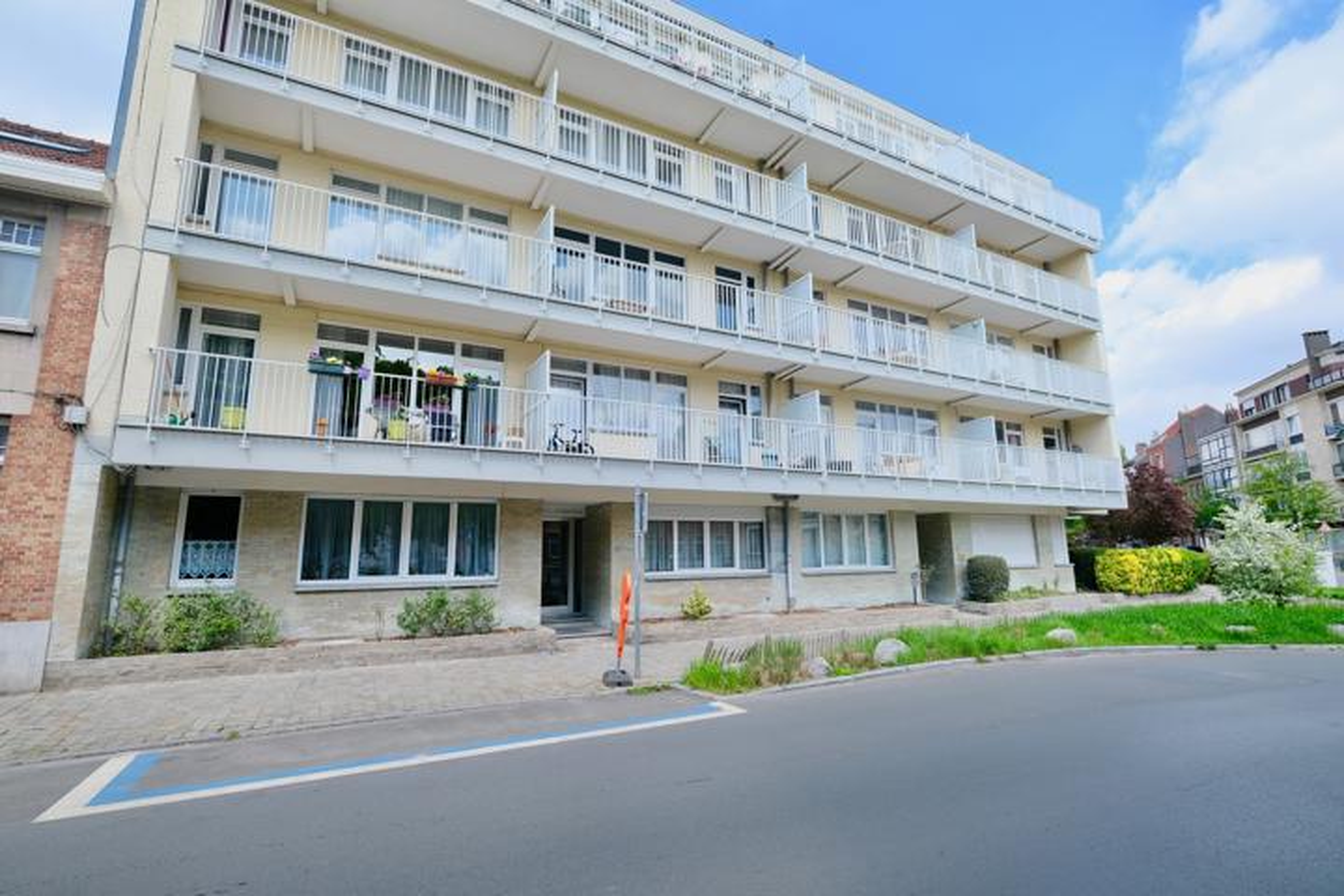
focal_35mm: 17
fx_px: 635
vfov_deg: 70.4
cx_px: 672
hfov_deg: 93.3
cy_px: 448
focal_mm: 11
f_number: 7.1
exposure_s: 1/240
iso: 320
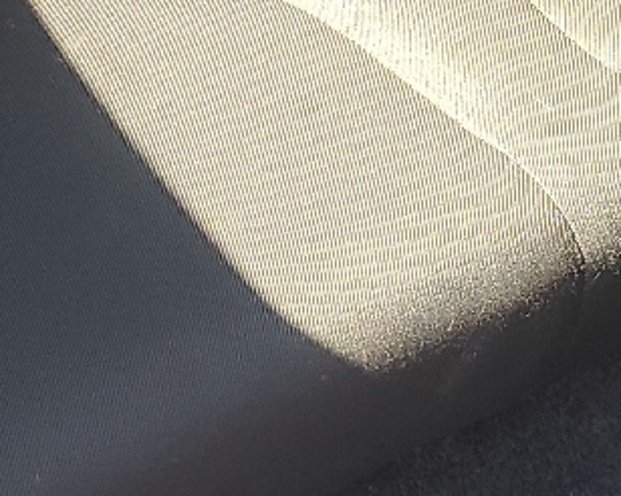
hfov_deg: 14.5
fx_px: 2425
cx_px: 133
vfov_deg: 10.8
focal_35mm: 132
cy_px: -468
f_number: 1.5
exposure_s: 1/120
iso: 76
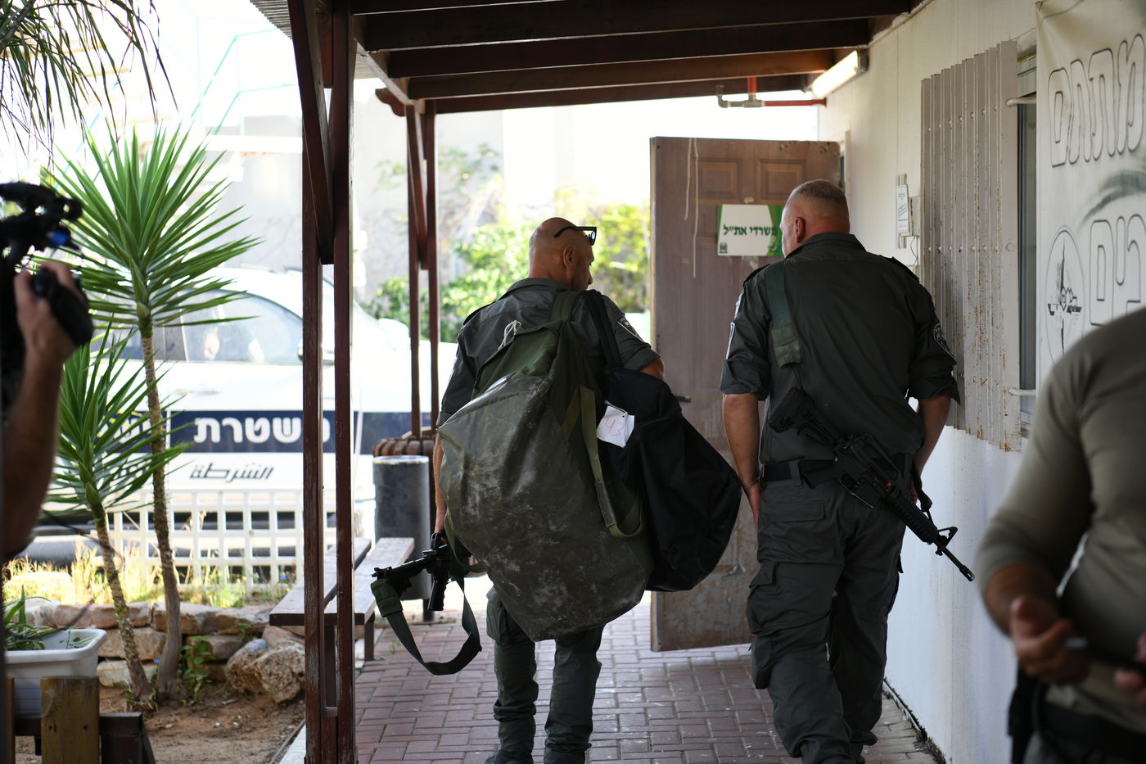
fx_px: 2228
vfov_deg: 19.5
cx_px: 573
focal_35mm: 70
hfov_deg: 28.8
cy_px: 382
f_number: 2.8
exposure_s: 1/250
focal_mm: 70
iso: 250
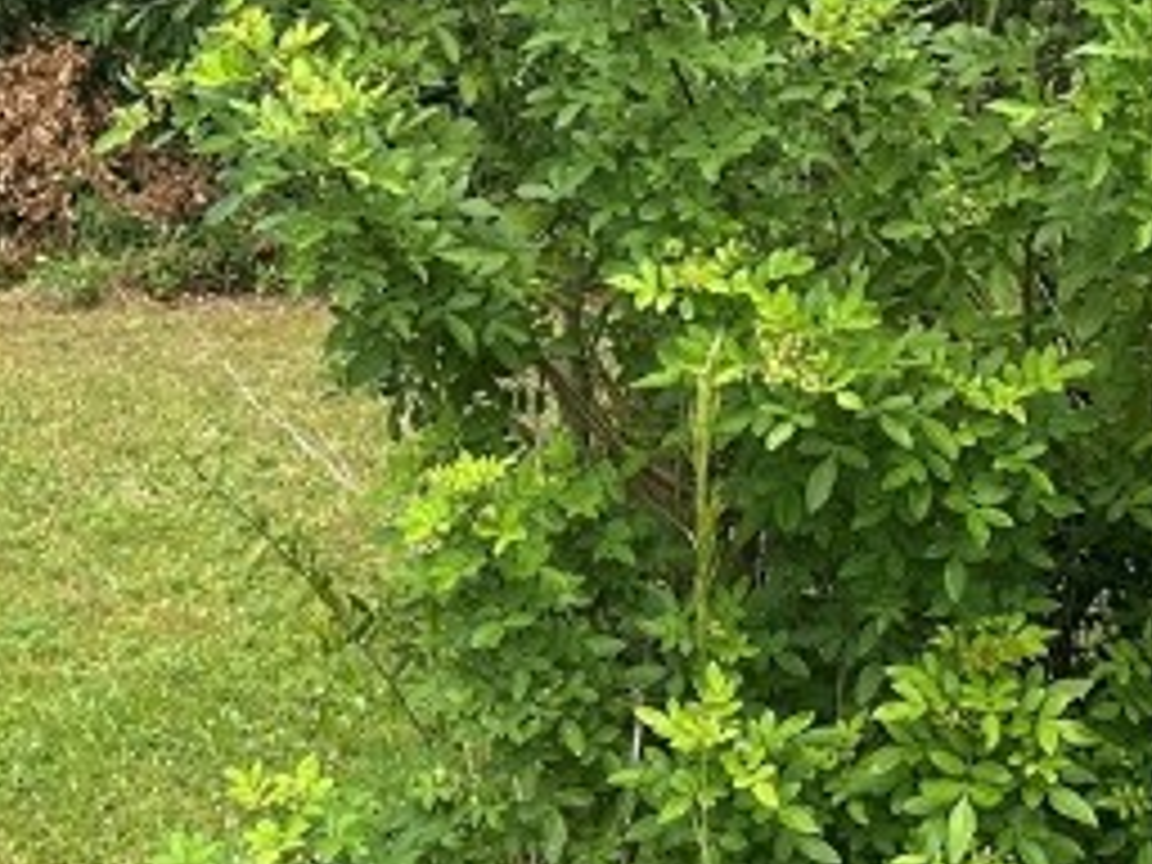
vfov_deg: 15.4
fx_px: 3195
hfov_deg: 20.2
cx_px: 202
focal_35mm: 96
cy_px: 490
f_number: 1.78
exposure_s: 1/1107
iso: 80
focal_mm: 6.86
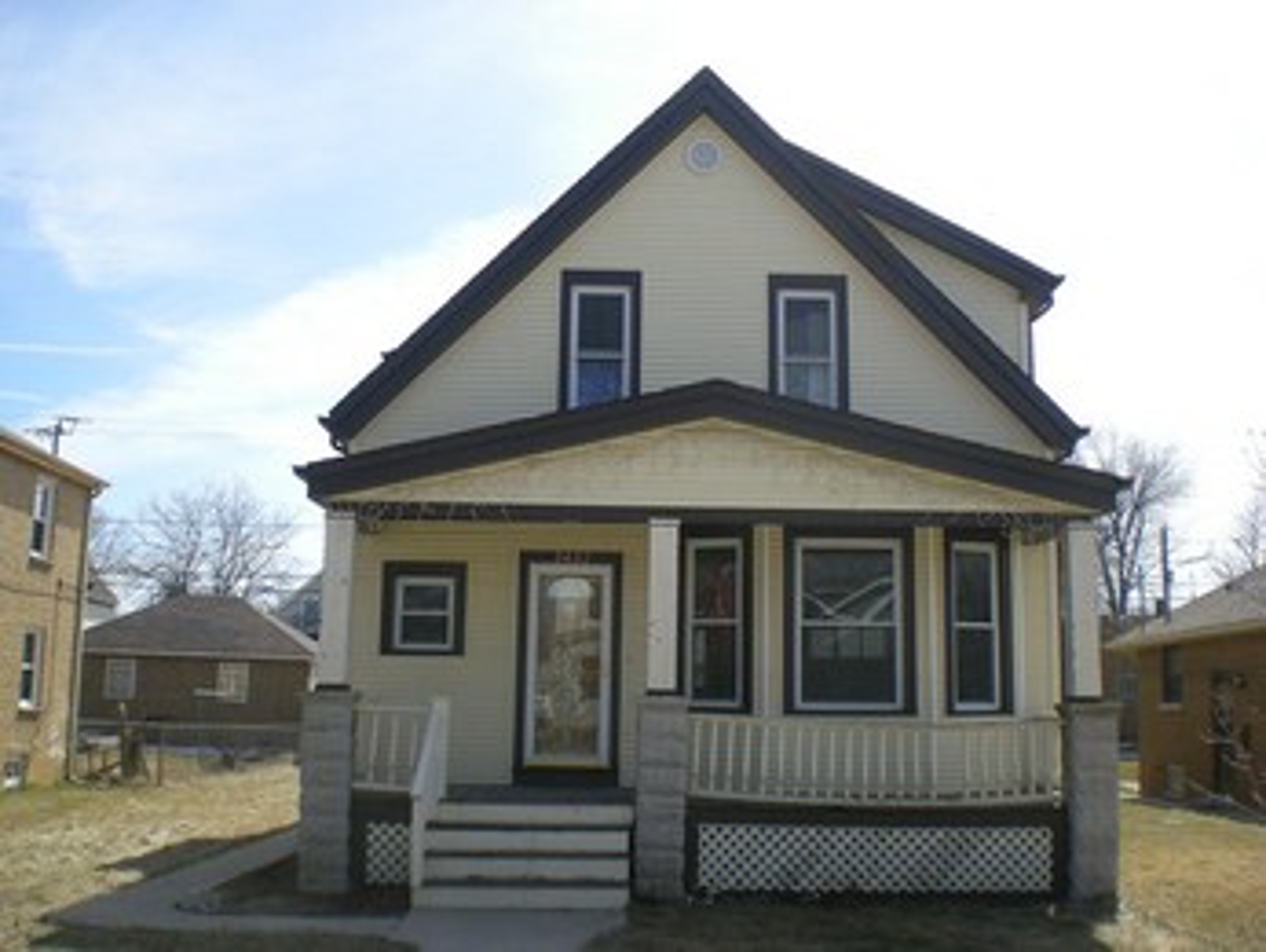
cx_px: 633
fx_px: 1391
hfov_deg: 48.9
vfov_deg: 37.8
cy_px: 476
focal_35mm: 38
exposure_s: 1/410
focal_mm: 6.3
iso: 77
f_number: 4.6
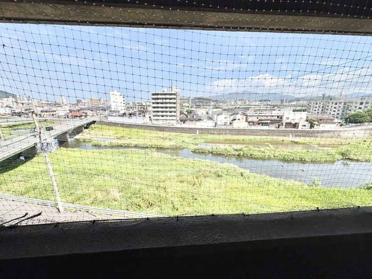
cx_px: 186
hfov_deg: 102.1
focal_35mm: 14
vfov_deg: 85.7
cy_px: 140
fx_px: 150
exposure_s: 1/1672
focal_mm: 2.22
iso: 50
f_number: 2.2
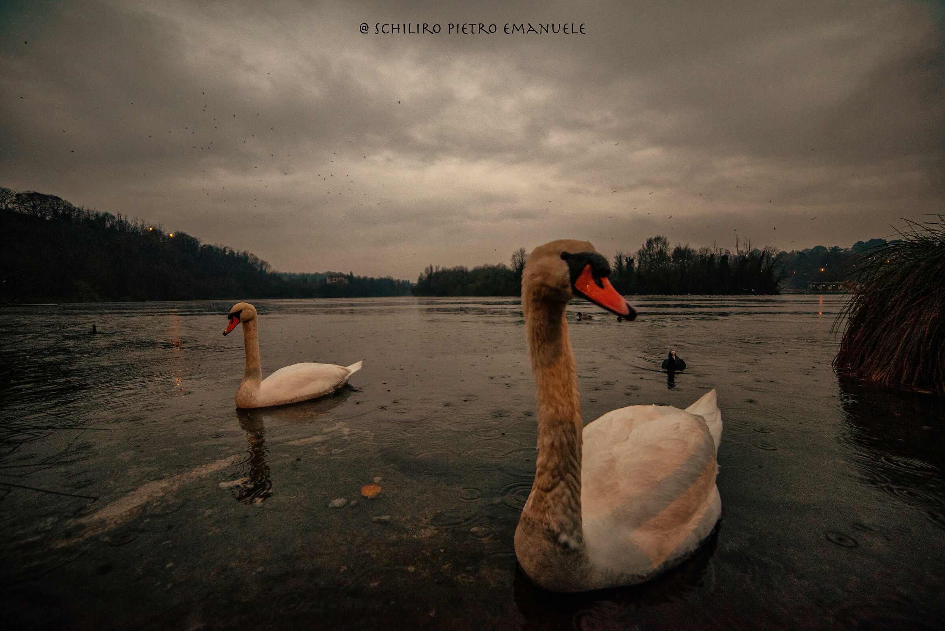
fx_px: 368
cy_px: 316
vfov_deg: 81.3
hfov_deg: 104.2
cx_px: 472
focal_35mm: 14
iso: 1600
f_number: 2.8
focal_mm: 14
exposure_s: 1/125
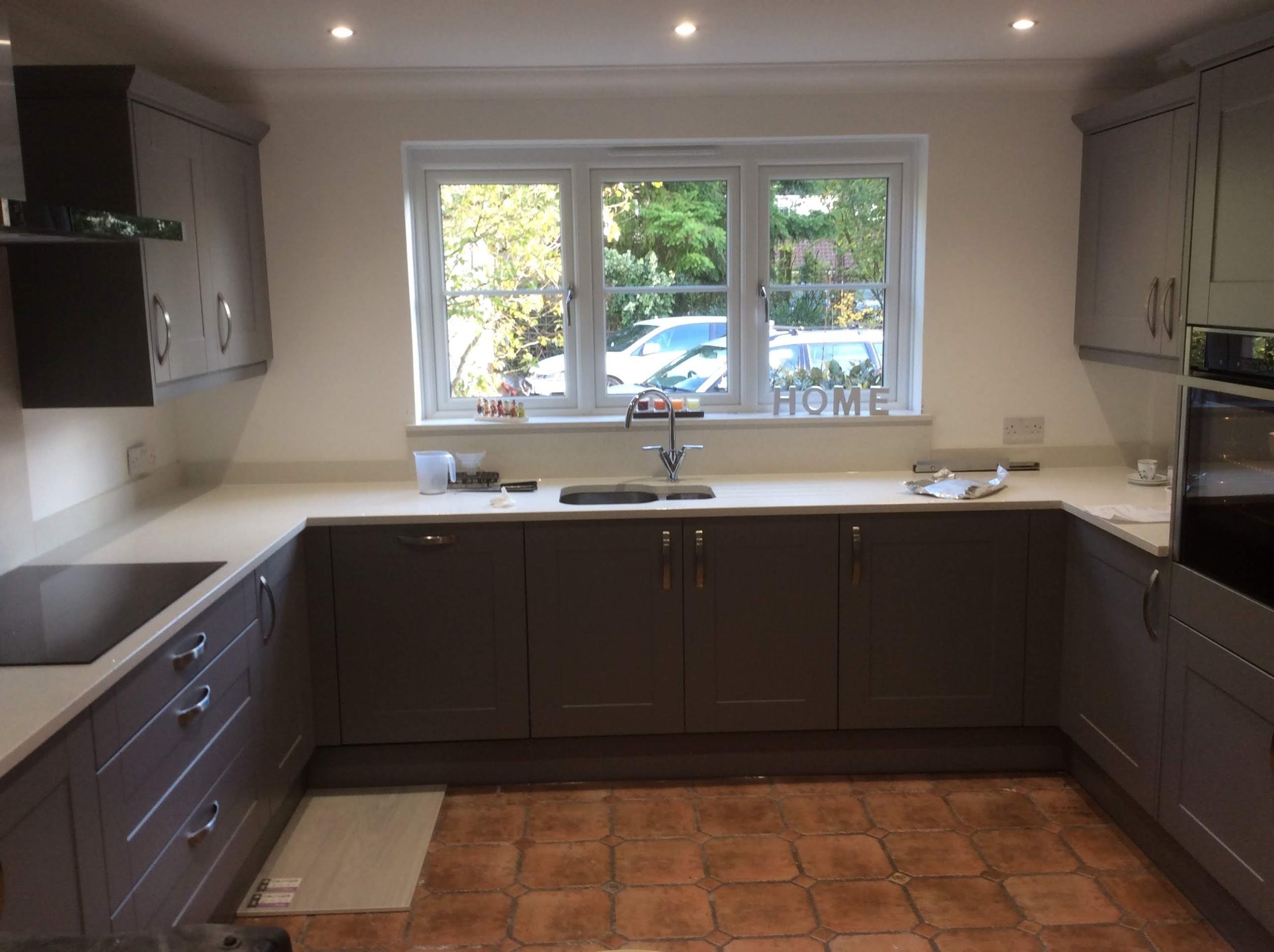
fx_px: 1176
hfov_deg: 56.9
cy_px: 476
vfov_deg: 44.1
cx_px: 637
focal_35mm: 32
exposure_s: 1/25
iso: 32
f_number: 2.4
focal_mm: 3.3
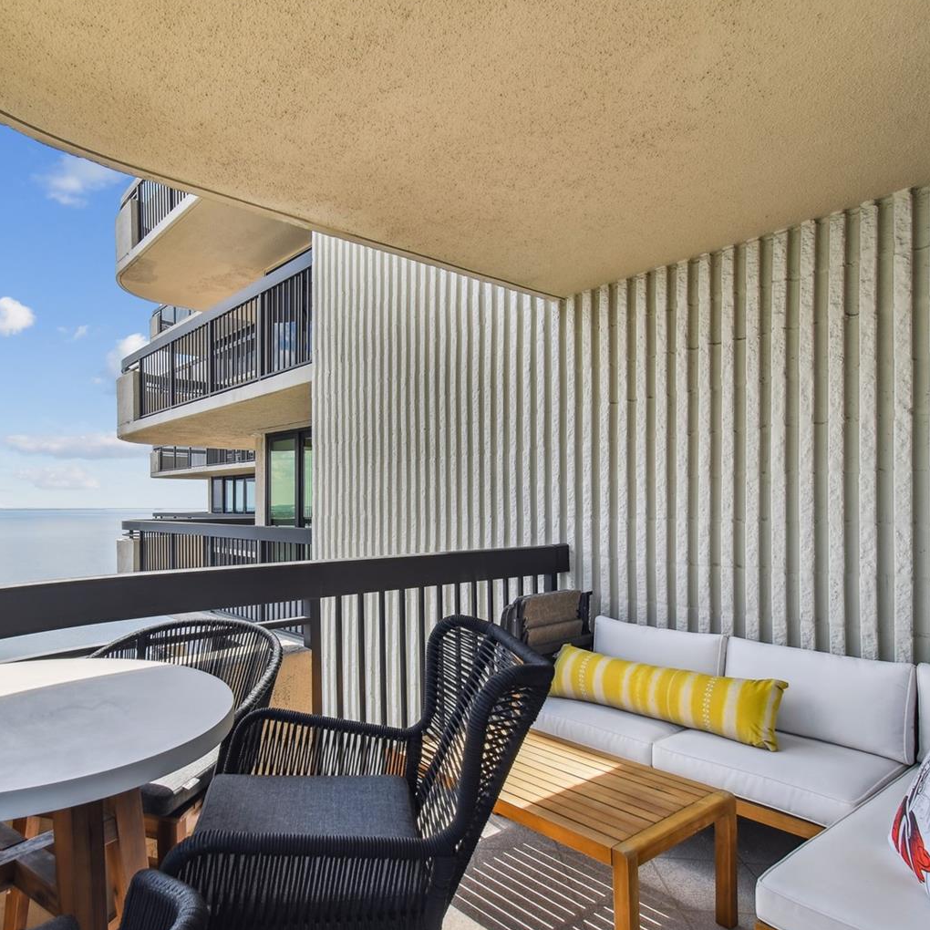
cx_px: 348
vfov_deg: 74.8
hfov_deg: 73.5
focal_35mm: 20
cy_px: 476
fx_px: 608
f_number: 7.1
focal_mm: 10
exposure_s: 1/125
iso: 100
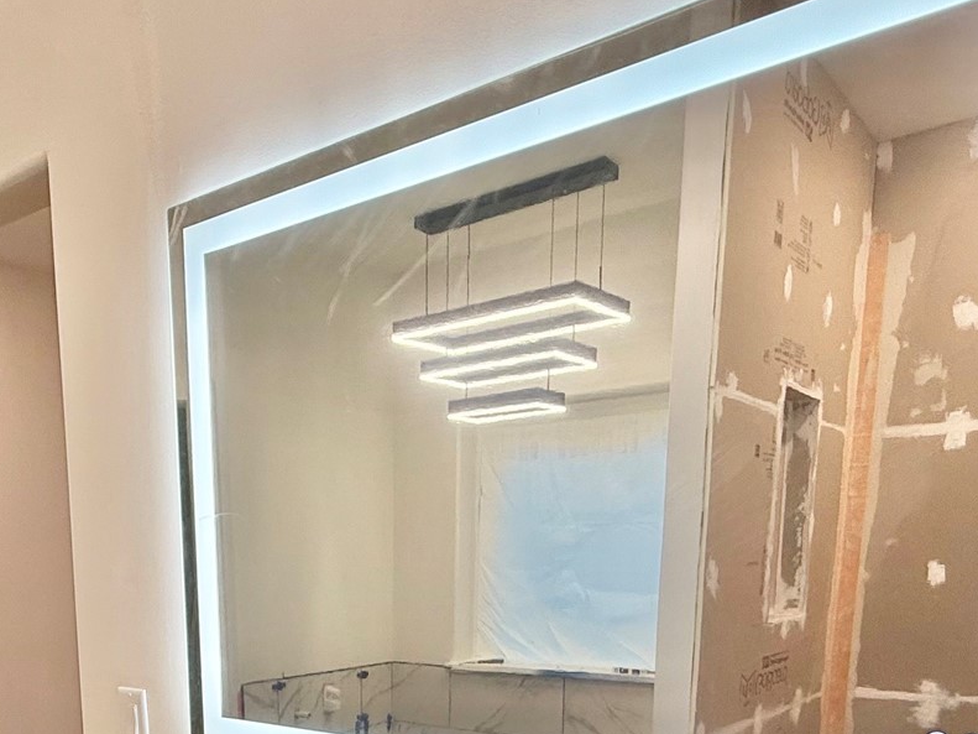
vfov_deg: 37.2
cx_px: 347
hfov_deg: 53.2
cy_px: 740
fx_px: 960
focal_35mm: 34
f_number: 2.2
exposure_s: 1/120
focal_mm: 2.22
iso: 64
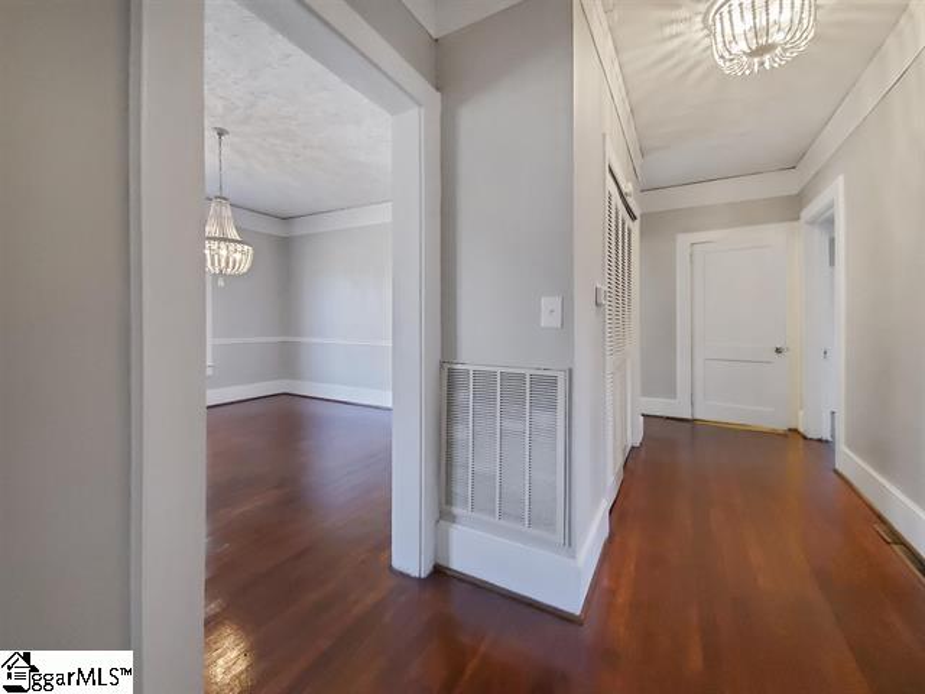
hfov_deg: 106.2
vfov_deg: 89.9
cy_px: 347
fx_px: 347
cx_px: 462
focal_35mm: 13
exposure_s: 1/60
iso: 500
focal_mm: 1.8
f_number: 2.2
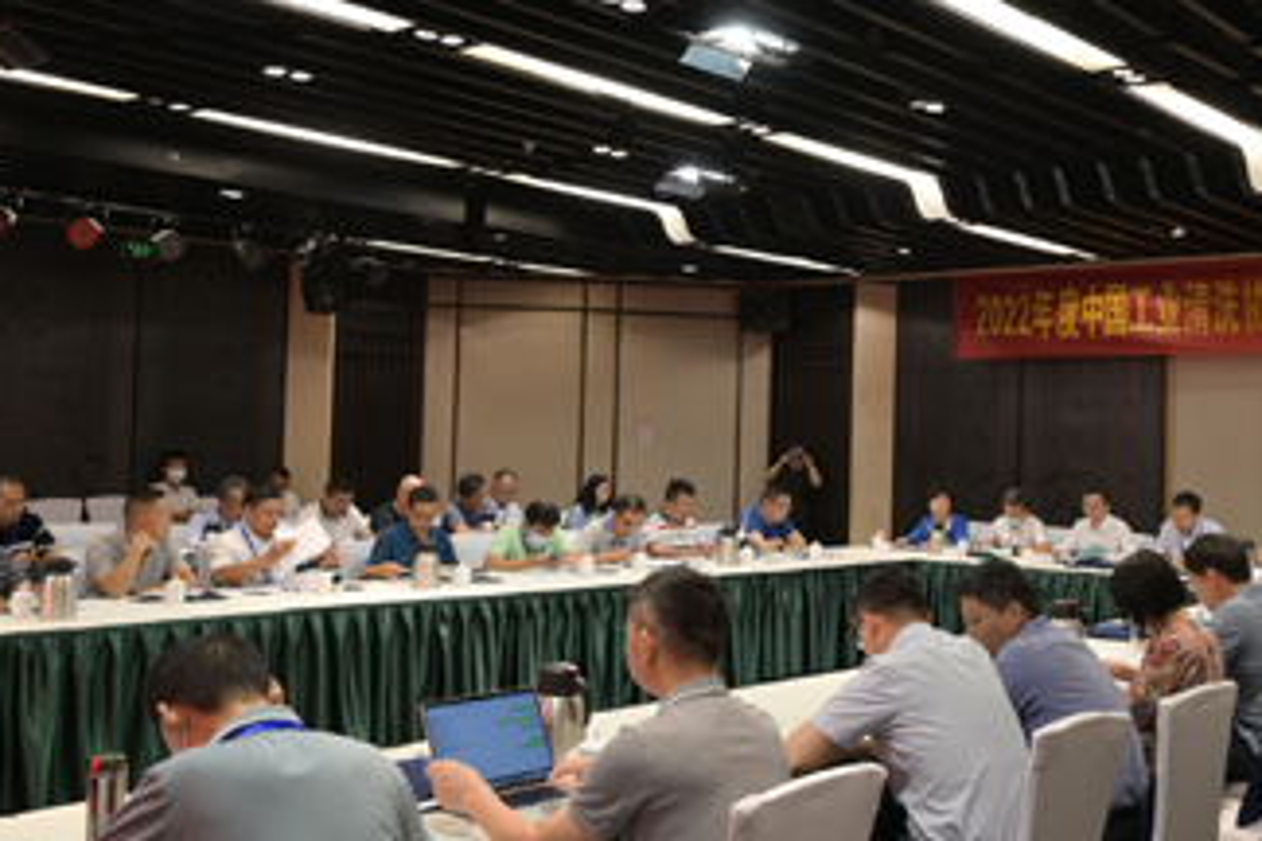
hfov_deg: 45.7
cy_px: 393
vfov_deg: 31.9
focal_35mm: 42
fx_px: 1472
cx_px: 847
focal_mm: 24
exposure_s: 1/50
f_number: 5.6
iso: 1000
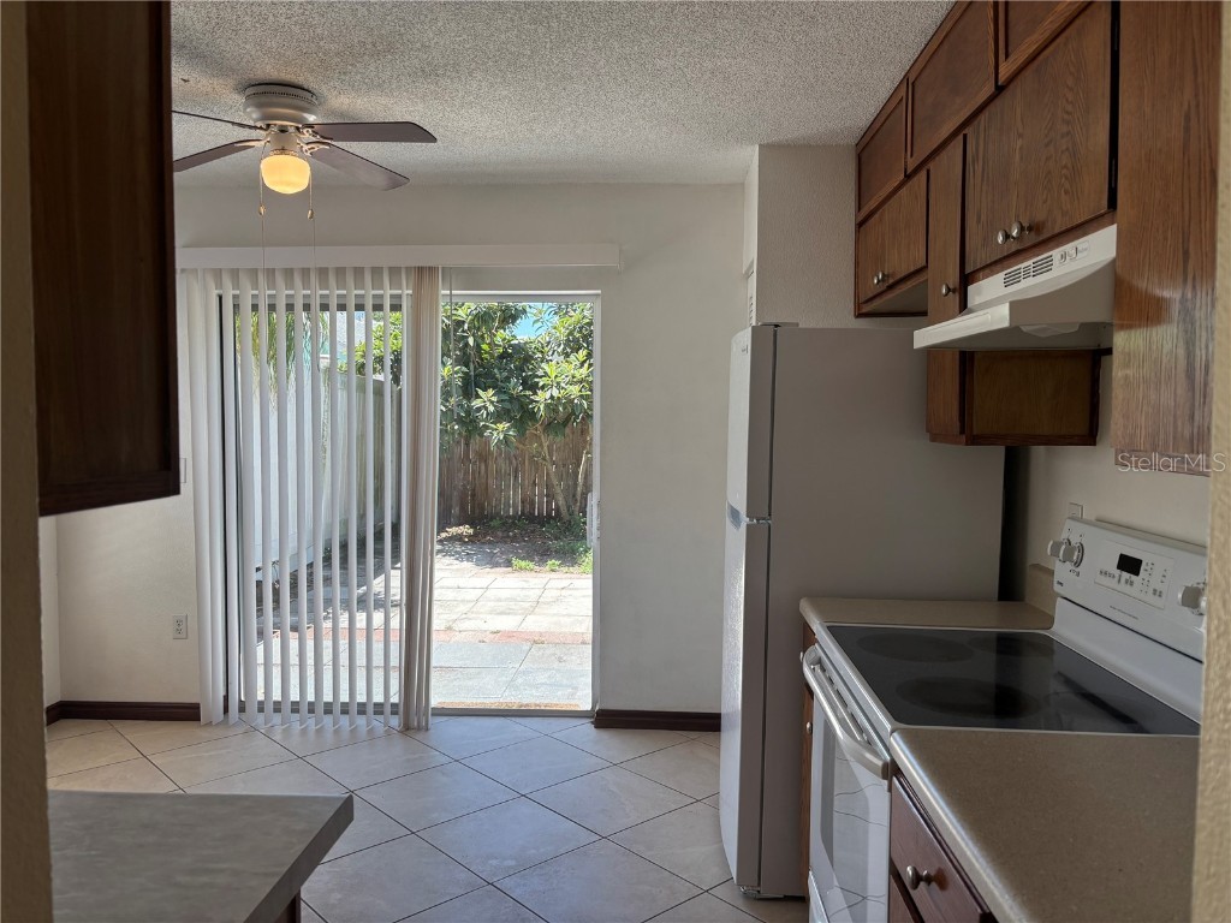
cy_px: 462
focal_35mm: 26
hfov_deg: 67.3
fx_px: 925
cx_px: 616
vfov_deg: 53.1
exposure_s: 1/268
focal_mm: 5.96
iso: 50
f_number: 1.6
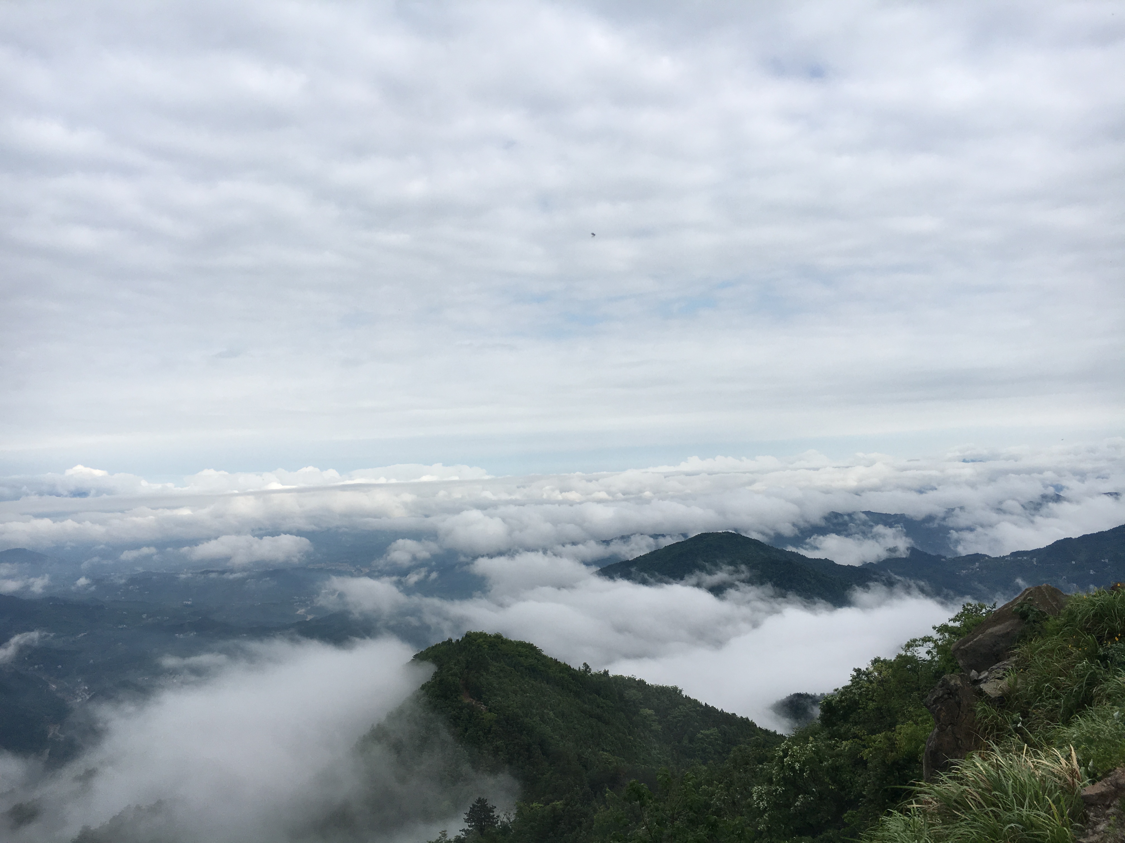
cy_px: 422
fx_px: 942
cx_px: 562
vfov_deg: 48.2
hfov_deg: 61.7
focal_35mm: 29
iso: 25
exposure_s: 1/2564
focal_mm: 4.15
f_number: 2.2
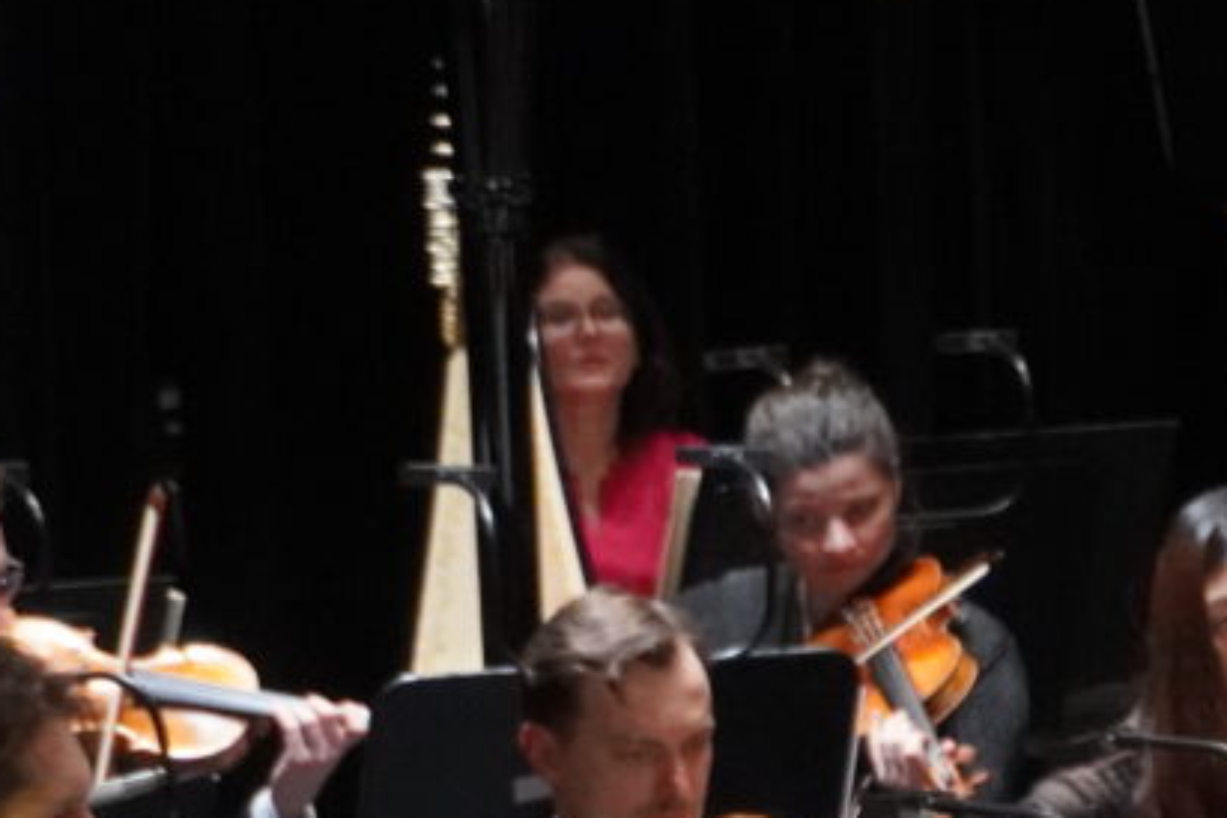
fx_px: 9543
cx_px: 1630
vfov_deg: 4.9
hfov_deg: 7.3
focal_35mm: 280
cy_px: 1293
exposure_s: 1/160
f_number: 5.6
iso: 4000
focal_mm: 50
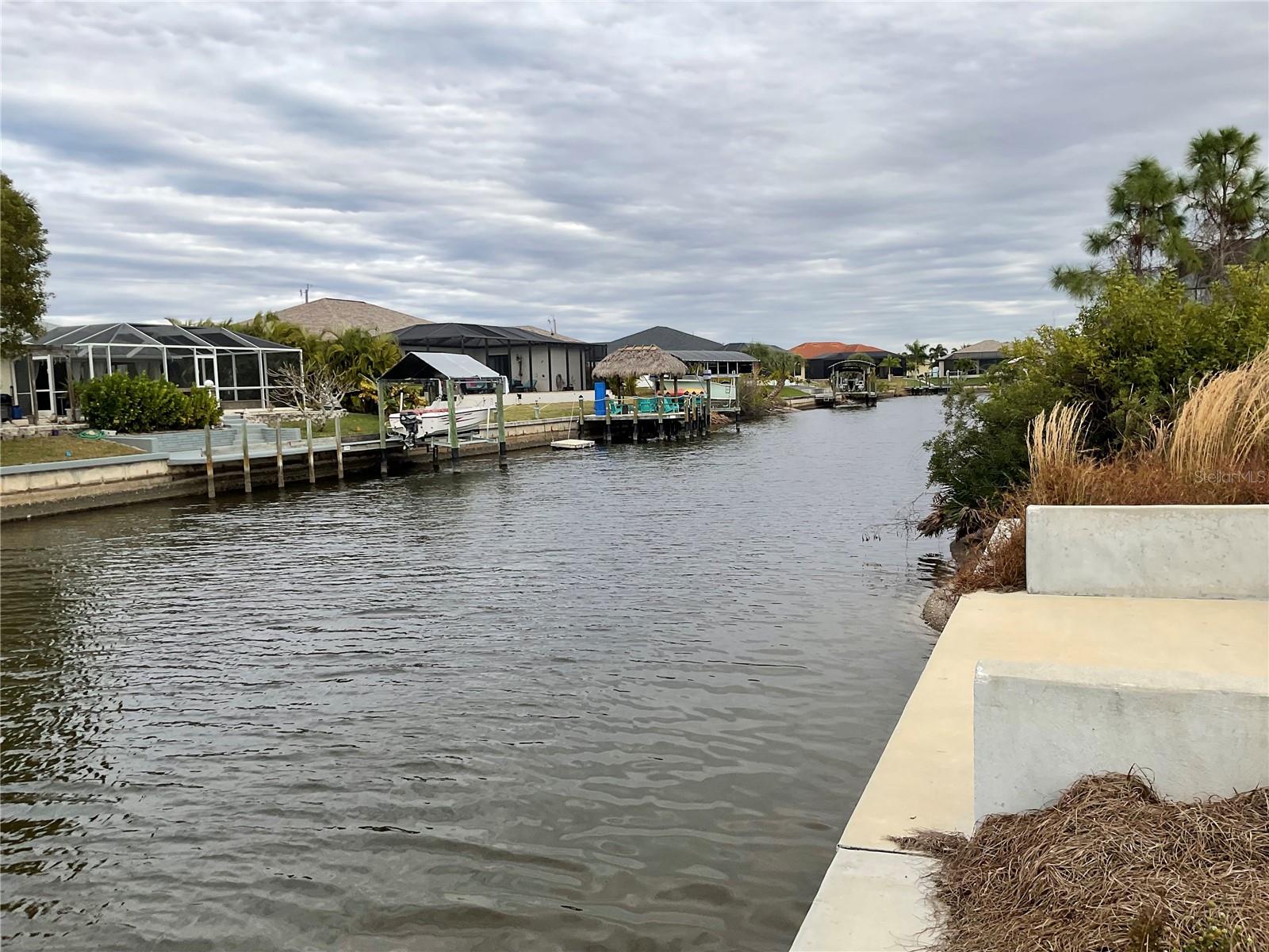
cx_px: 634
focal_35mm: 29
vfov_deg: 48.2
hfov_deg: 61.7
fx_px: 1063
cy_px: 476
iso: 16
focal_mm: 3
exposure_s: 1/1342
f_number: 1.8
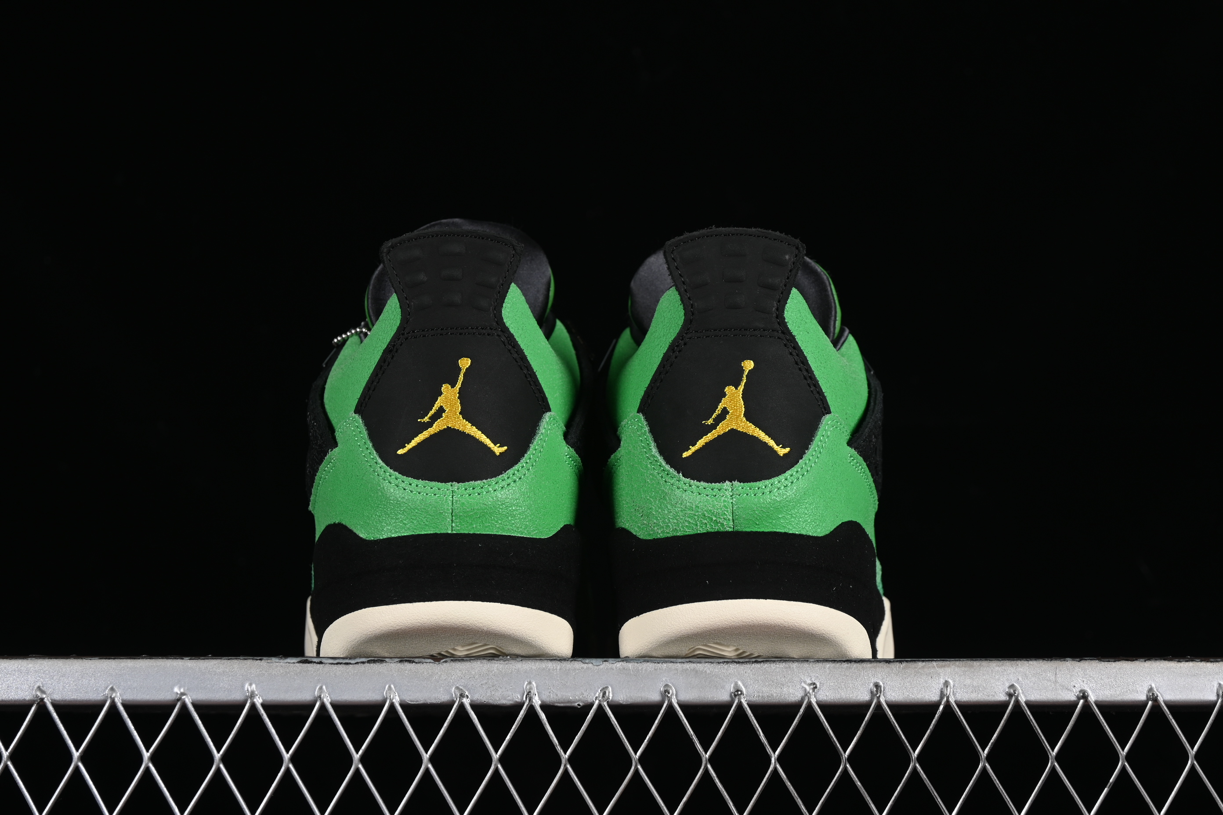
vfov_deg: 18.2
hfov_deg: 27.0
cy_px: 408
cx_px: 612
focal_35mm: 75
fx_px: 2548
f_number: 7.1
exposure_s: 1/80
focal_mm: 50
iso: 160
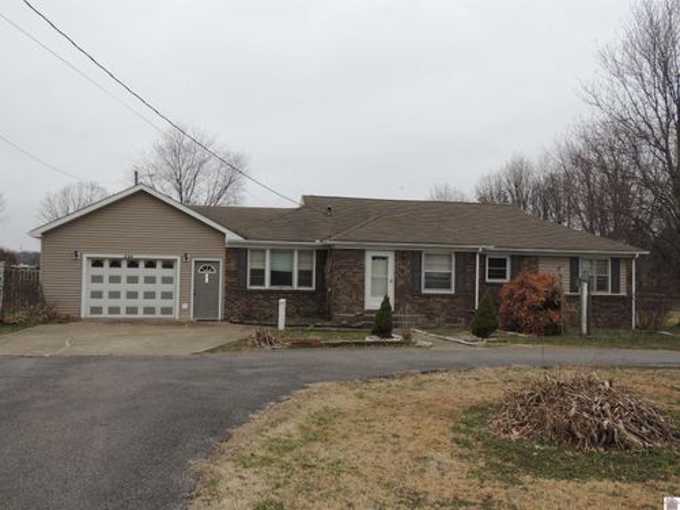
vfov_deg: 42.9
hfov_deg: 55.4
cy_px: 255
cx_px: 340
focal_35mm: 33
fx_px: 648
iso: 100
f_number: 3.2
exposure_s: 1/400
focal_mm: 5.8
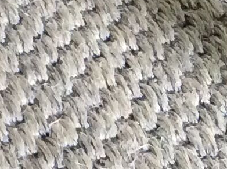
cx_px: -233
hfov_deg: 8.8
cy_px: -325
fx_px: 1388
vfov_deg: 6.4
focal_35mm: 212
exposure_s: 1/25
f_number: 2.4
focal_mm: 3.3
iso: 160
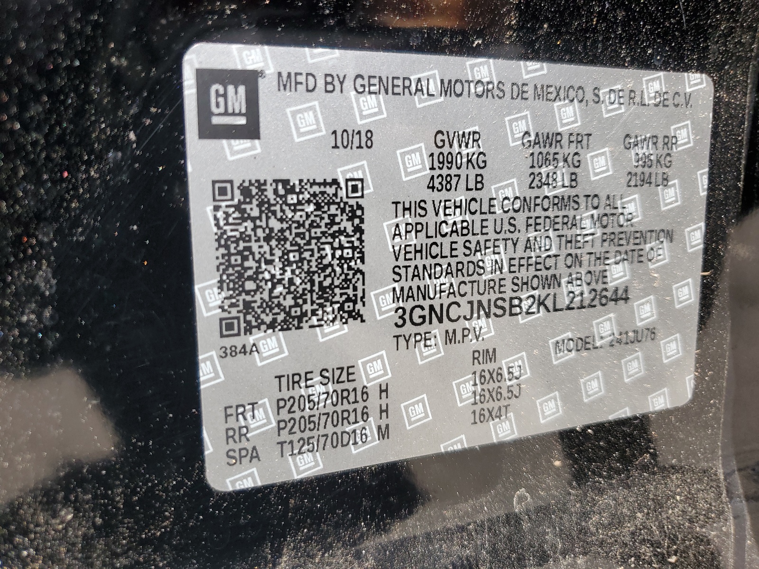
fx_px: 570
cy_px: 284
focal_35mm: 26
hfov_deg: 67.3
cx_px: 380
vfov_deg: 53.1
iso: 50
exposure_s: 1/500
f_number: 1.5
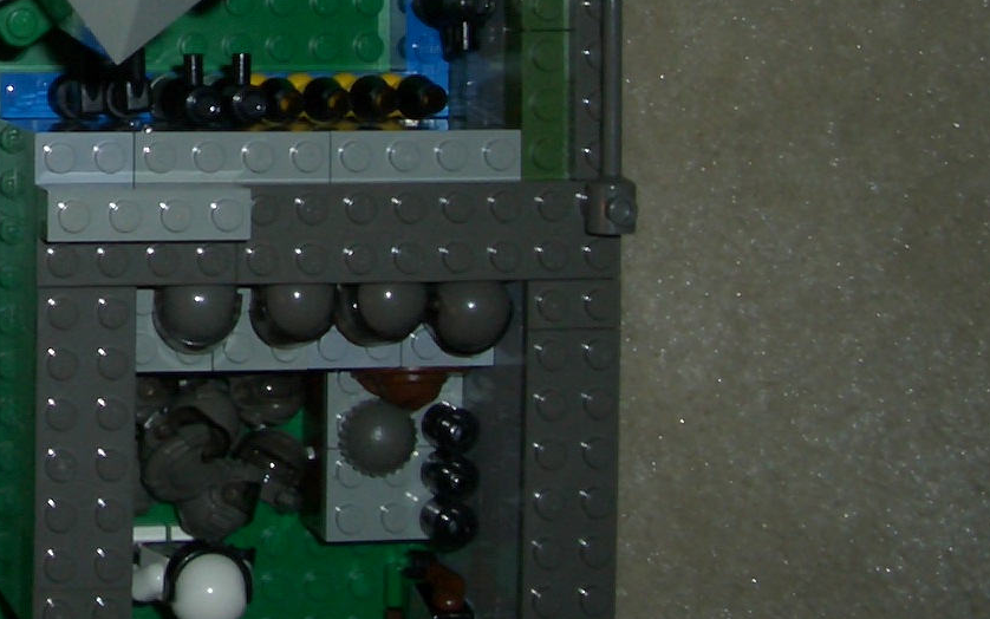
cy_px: -220
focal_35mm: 102
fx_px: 2752
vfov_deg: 12.4
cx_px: -241
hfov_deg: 19.1
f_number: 4.3
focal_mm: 5.8
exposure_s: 1/60
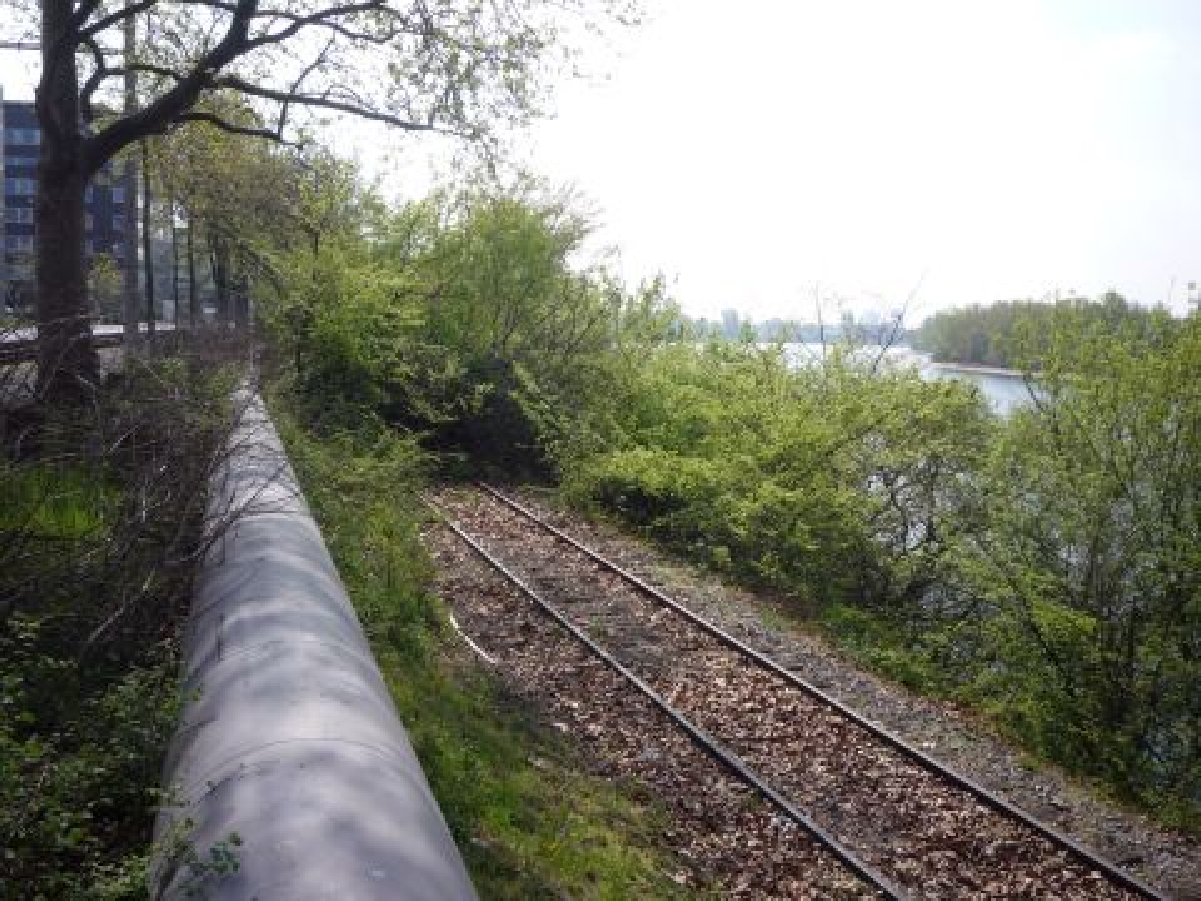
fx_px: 1110
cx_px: 600
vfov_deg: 44.2
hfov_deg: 56.8
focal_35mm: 32
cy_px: 450
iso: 100
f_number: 5
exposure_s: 1/400
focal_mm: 5.2
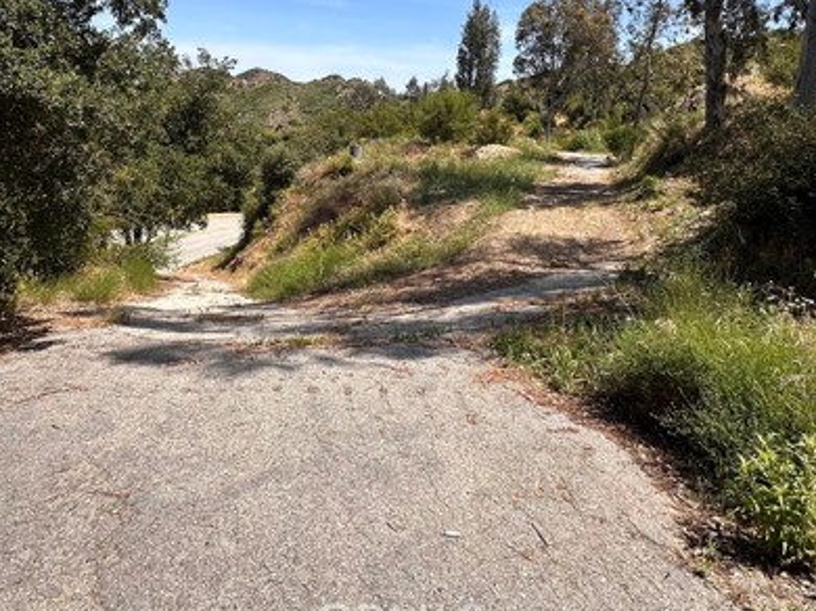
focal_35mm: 23
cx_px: 377
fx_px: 542
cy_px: 151
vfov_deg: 55.9
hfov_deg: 73.8
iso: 40
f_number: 2.2
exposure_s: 1/1490
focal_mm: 2.22
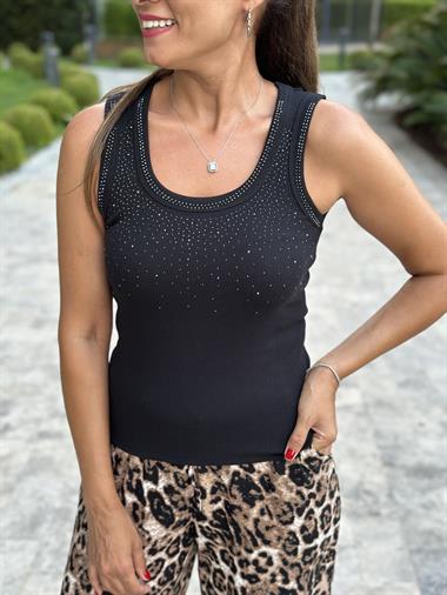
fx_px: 826
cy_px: 298
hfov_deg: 30.3
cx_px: 224
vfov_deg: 39.6
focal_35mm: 48
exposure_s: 1/90
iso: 125
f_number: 1.78
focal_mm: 6.86
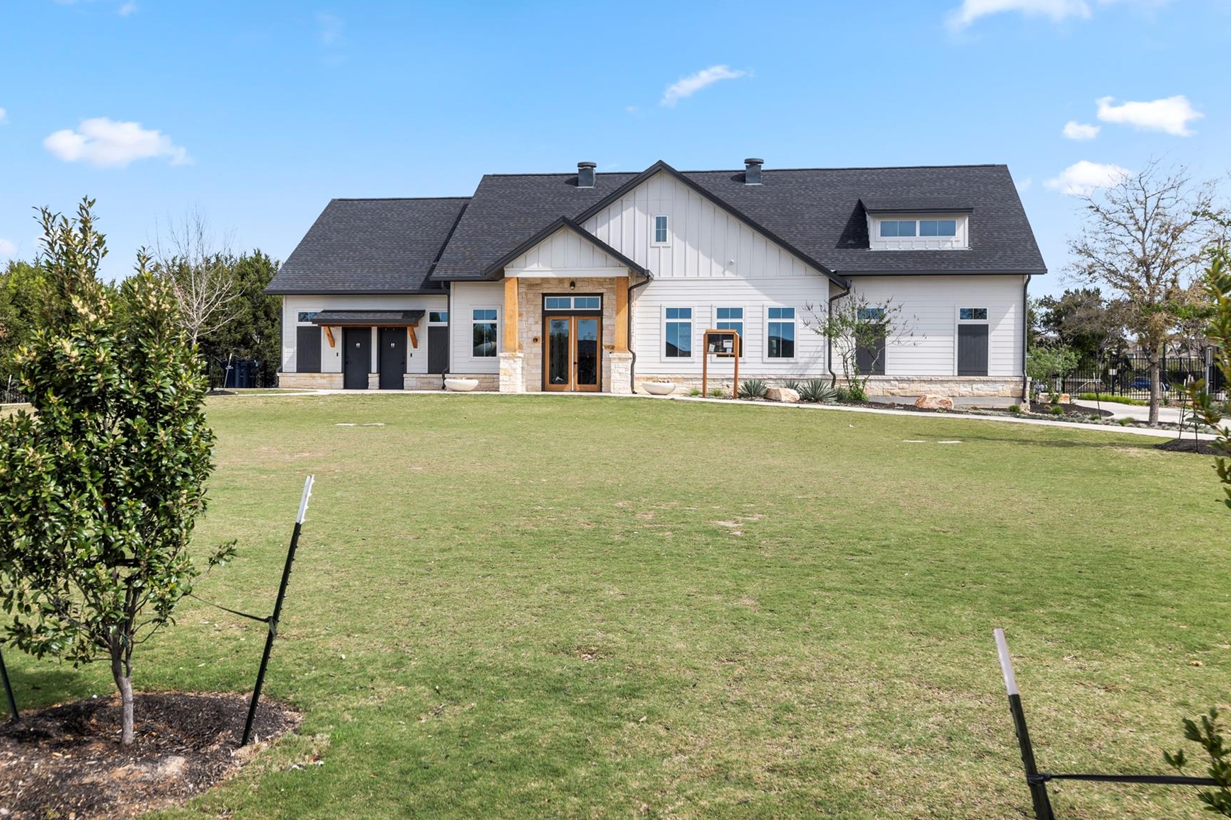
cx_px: 586
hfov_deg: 57.2
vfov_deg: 40.0
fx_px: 1128
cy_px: 402
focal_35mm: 33
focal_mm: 28
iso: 250
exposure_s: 1/250
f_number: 8
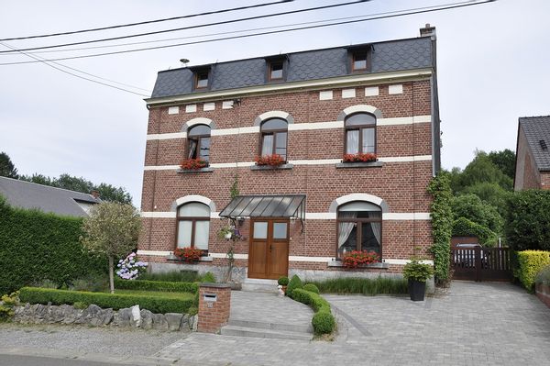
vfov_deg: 41.6
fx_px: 481
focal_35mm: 32
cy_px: 183
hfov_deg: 59.5
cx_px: 275
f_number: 8
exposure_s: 1/250
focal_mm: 21
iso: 200
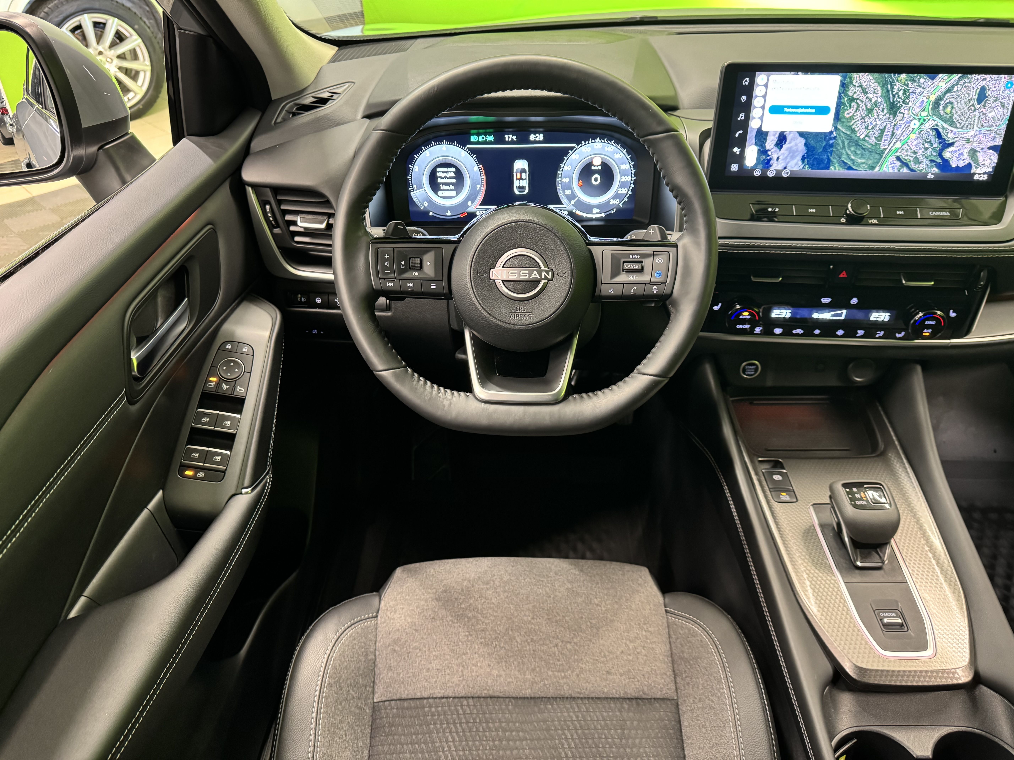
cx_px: 507
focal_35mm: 24
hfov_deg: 71.6
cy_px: 380
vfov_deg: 56.8
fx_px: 703
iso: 800
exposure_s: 1/40
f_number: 1.78
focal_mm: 6.76
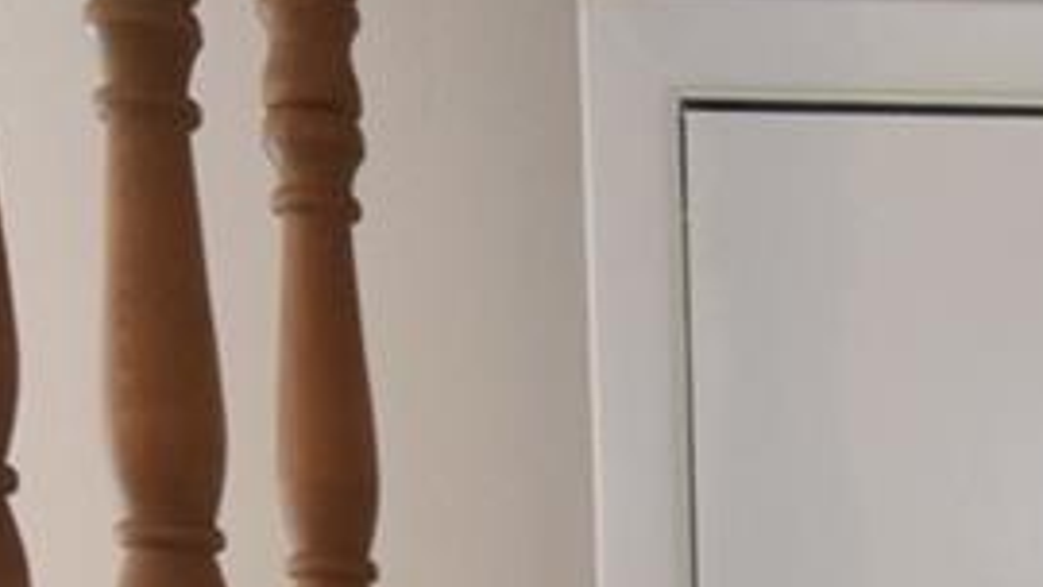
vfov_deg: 11.4
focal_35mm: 93
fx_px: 2573
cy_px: 1267
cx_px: 1410
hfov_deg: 20.6
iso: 800
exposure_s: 1/90
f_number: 3.5
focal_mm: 10
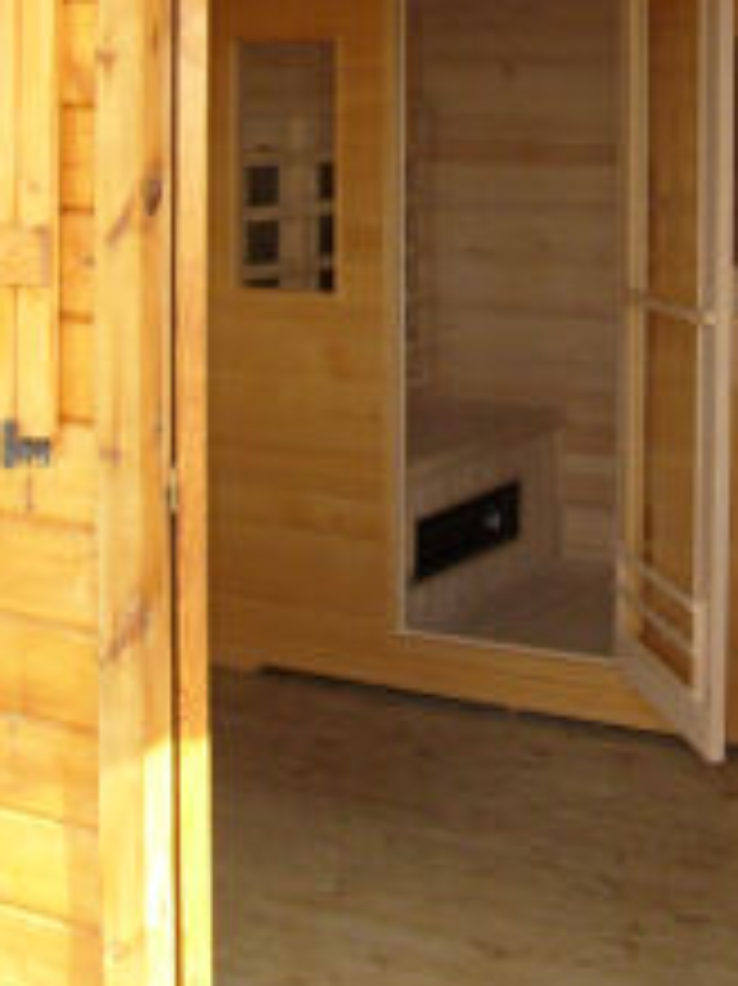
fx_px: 1821
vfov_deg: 29.3
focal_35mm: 64
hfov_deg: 22.8
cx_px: 522
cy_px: 144
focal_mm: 5.8
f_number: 7.1
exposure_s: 1/90
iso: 160
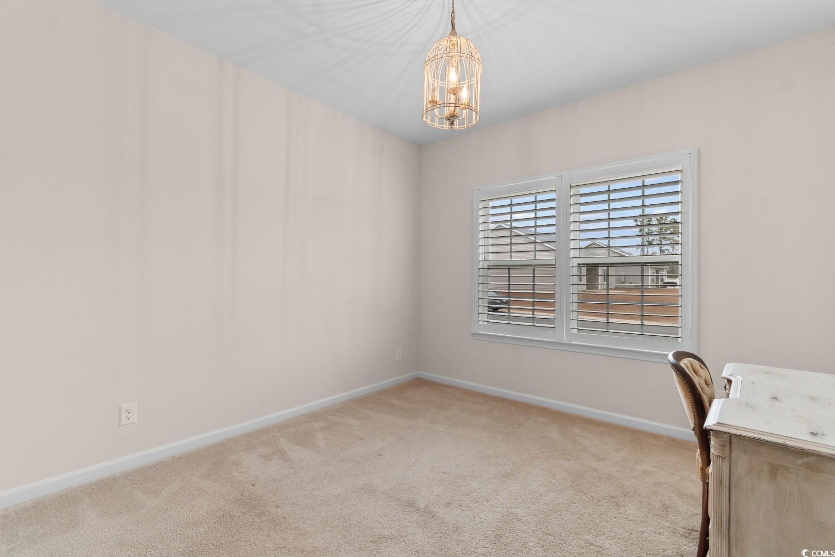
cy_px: 278
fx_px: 348
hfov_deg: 100.4
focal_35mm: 15
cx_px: 418
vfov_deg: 77.3
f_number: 4.5
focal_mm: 10
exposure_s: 1/3
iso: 100
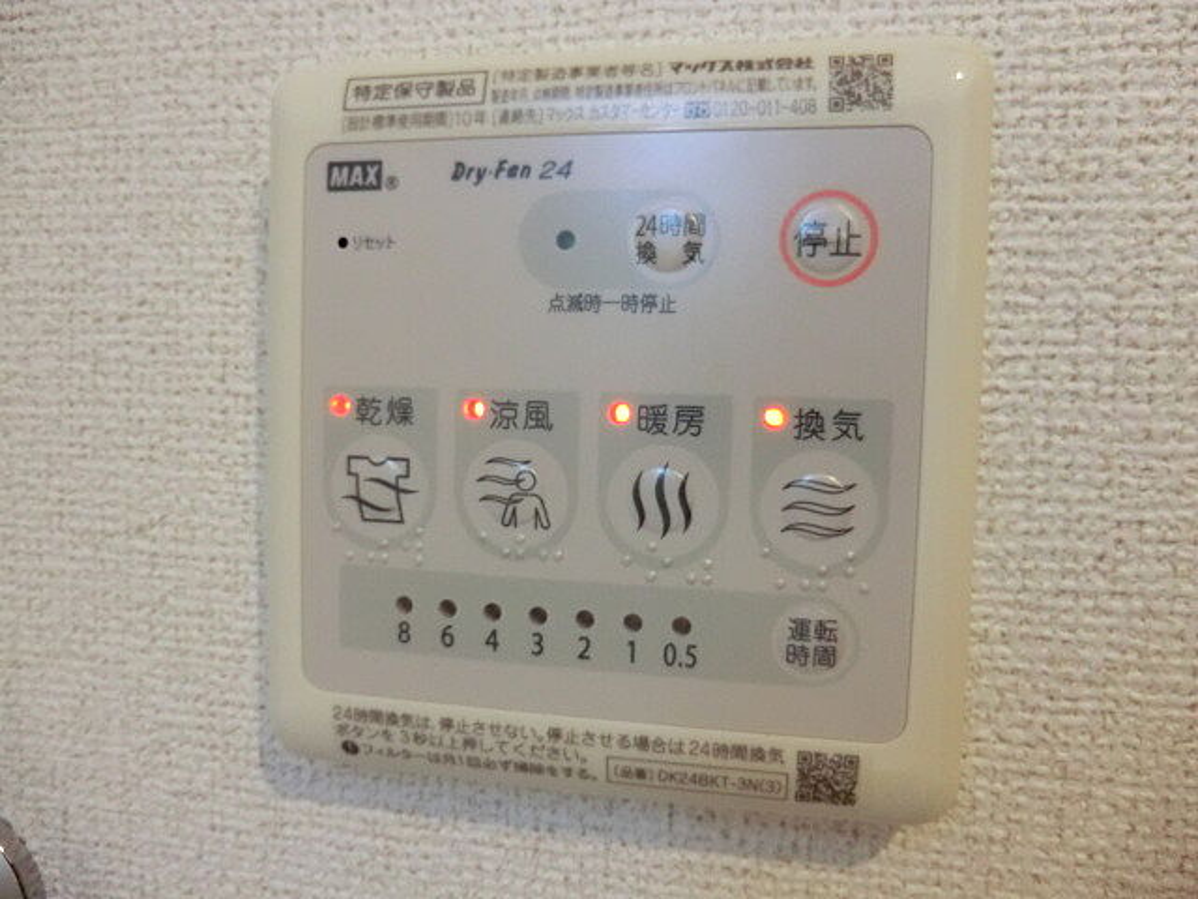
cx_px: 599
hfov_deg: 71.6
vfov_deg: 56.8
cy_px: 450
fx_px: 831
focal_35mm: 24
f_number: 3.2
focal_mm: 4.3
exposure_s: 1/60
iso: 500
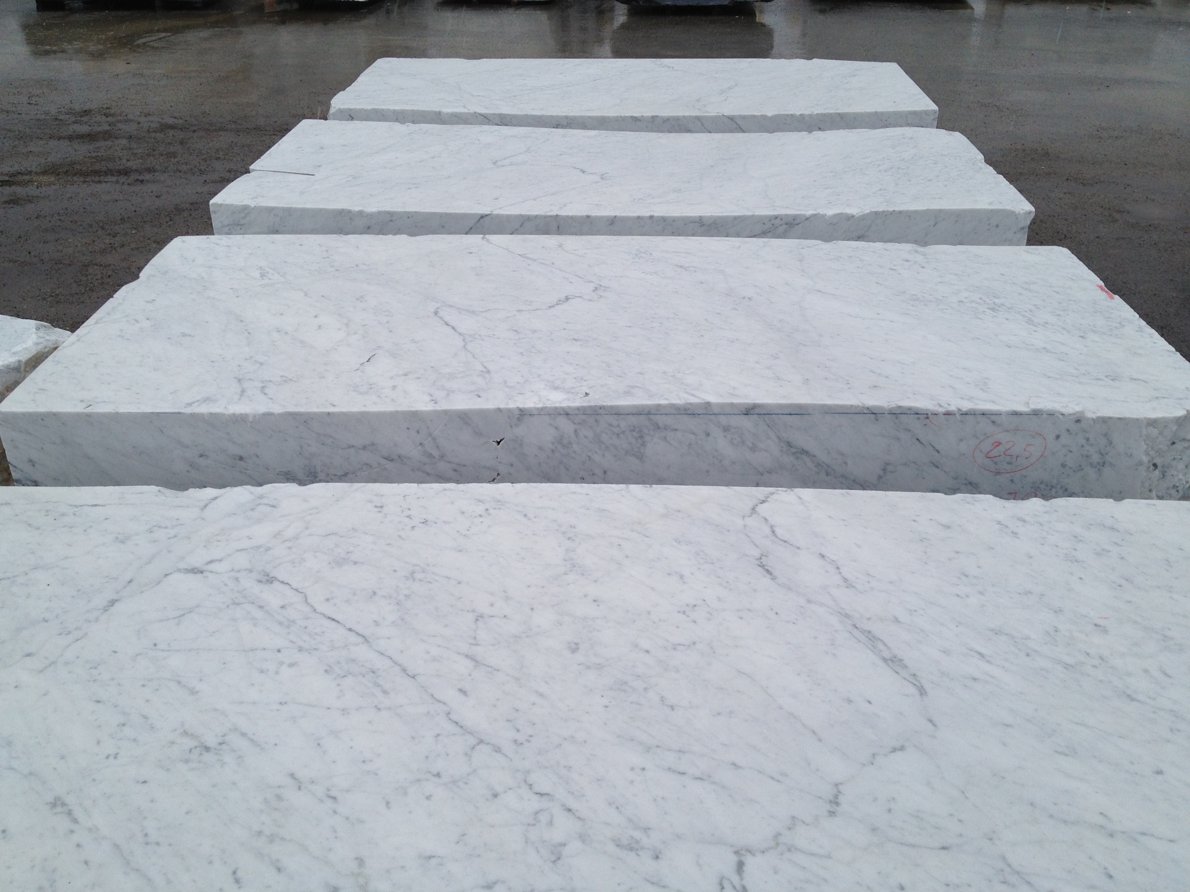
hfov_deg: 52.6
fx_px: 1203
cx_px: 595
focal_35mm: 35
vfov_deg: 40.7
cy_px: 446
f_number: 2.4
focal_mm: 4.28
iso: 64
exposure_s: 1/511
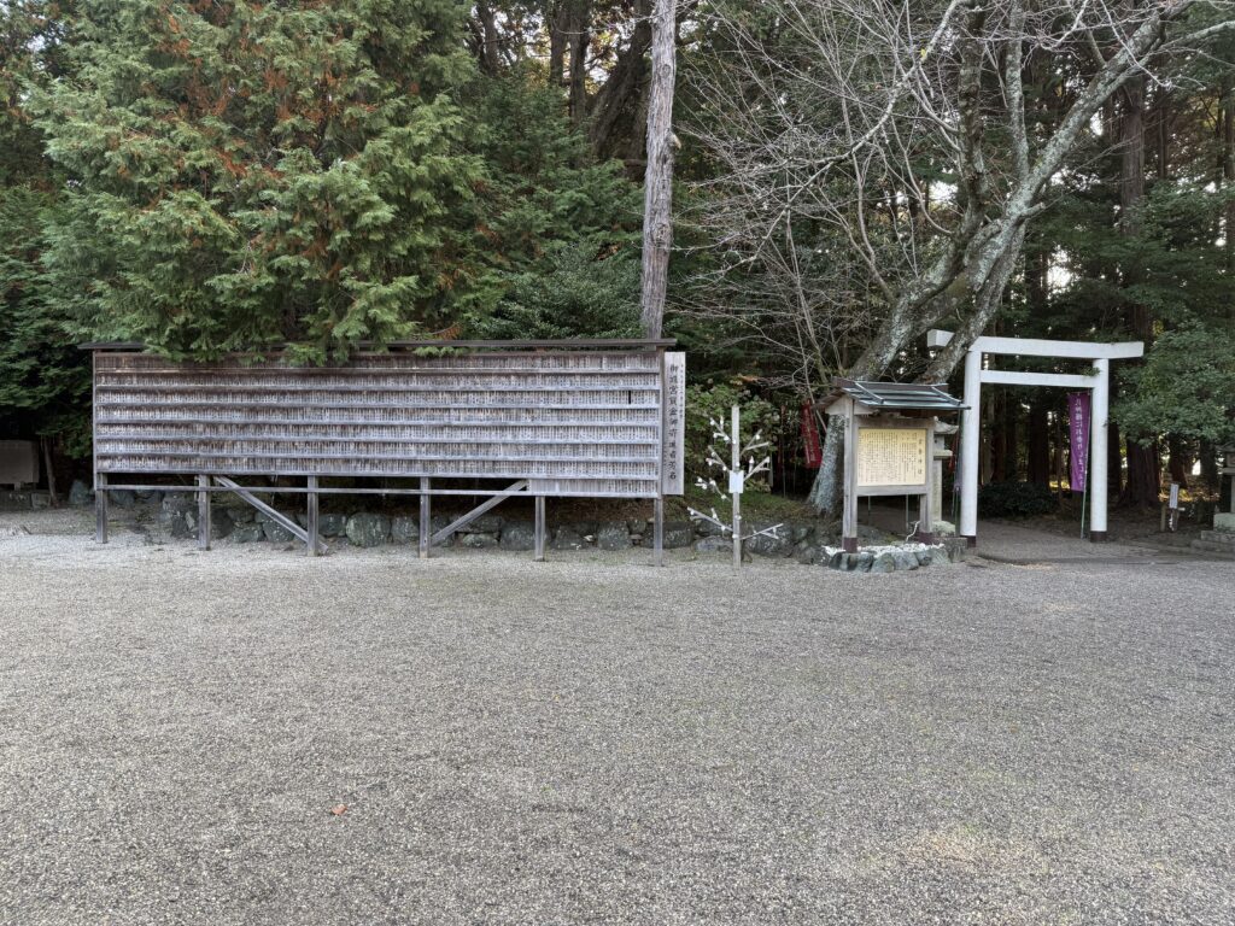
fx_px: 856
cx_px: 618
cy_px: 463
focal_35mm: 24
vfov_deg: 56.8
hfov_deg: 71.6
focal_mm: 6.76
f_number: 1.78
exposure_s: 1/121
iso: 80
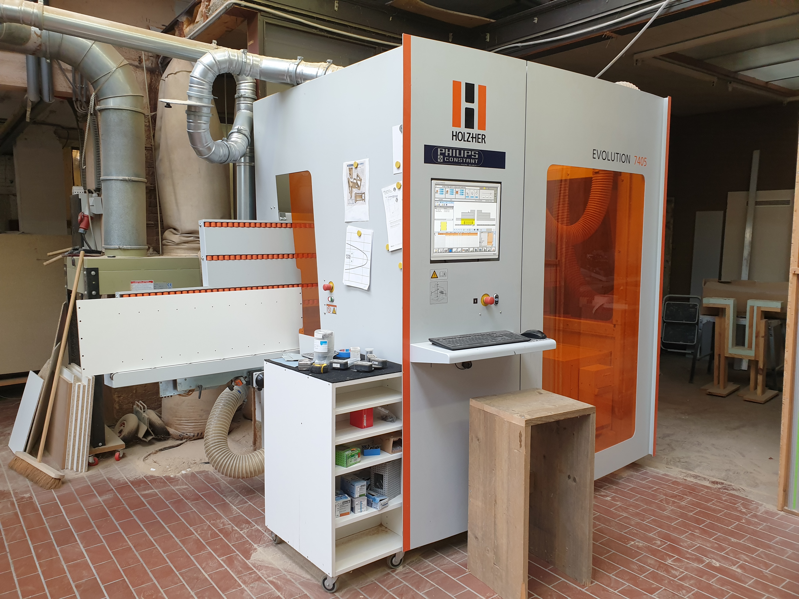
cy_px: 300
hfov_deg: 67.3
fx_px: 600
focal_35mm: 26
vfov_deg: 53.1
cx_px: 400
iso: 125
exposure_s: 1/50
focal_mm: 4.3
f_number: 2.4
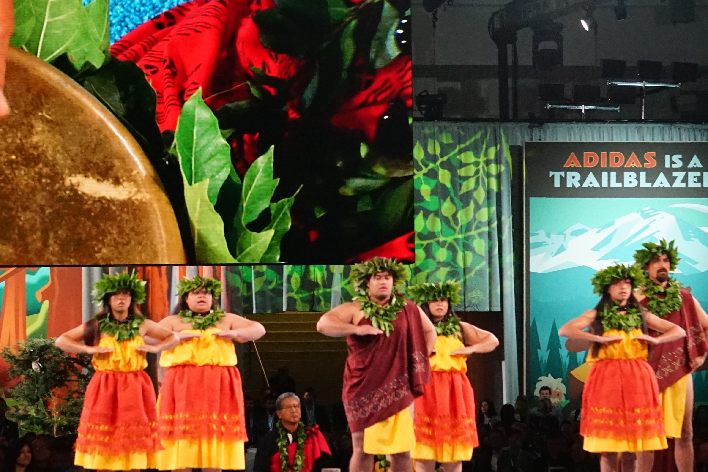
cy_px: 219
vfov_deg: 7.2
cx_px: 355
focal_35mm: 191
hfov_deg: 10.8
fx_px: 3756
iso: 6400
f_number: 5.6
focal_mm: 100
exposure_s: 1/80
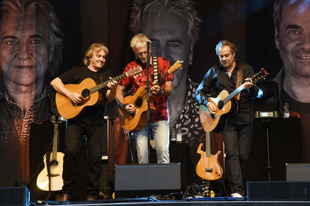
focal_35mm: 121
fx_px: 1042
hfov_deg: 16.9
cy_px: 103
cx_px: 155
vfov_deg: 11.3
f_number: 6.3
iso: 1000
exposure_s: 1/125
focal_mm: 120
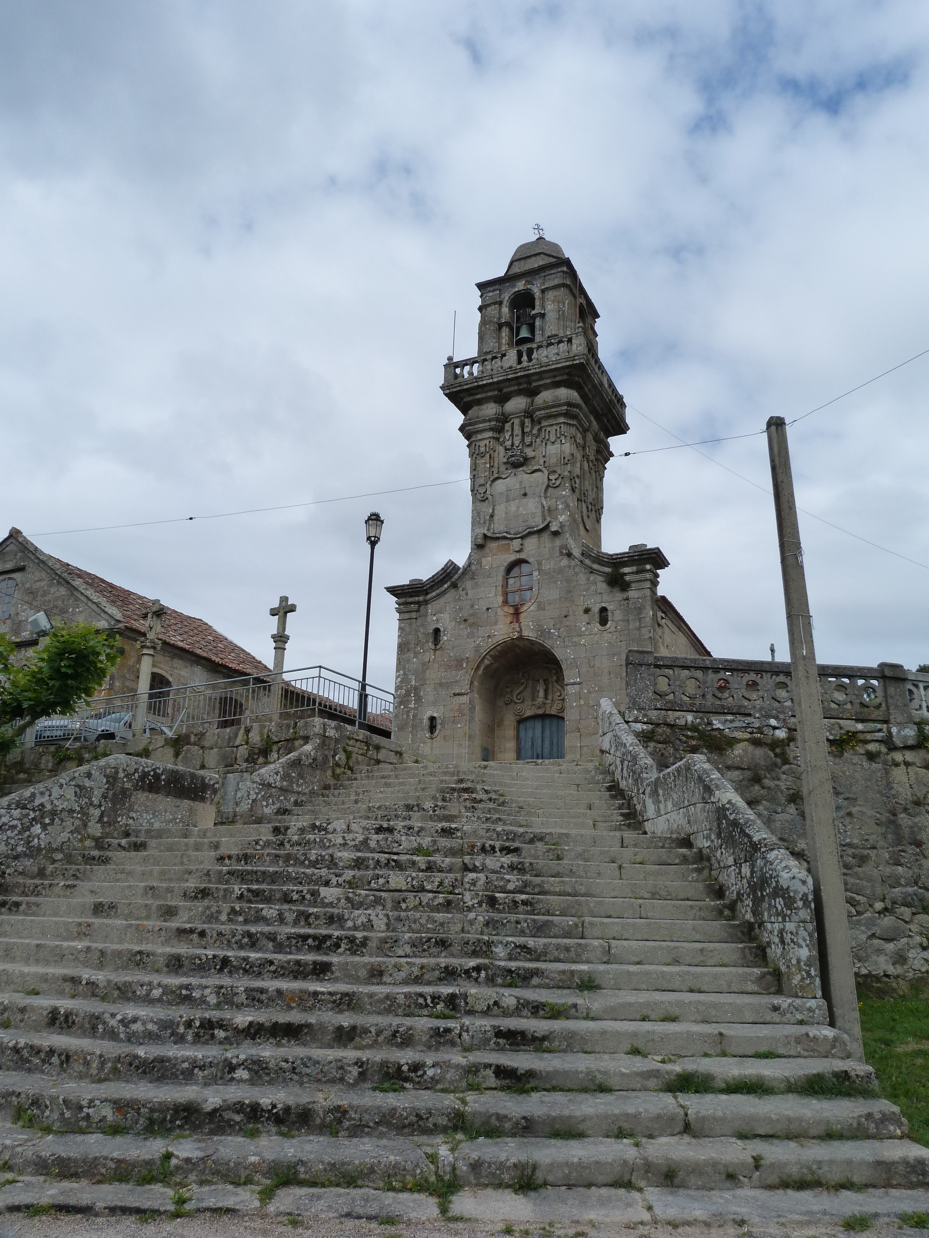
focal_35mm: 25
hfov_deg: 54.9
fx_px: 895
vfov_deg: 69.4
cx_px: 464
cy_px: 619
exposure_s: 1/500
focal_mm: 4.5
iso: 125
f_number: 5.6
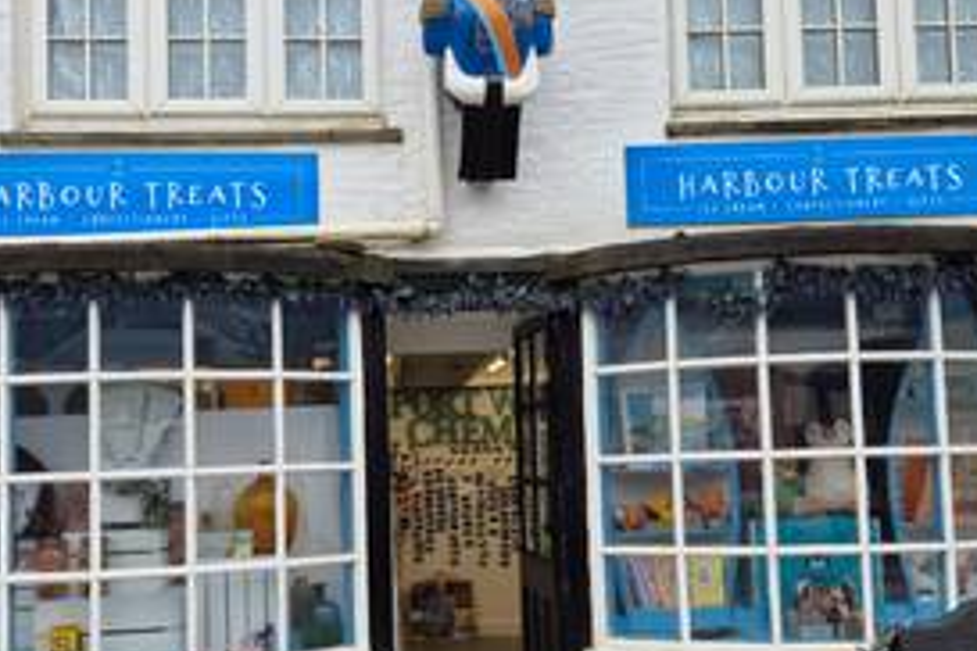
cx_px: 455
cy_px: 372
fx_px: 1140
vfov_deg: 31.8
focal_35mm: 42
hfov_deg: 46.4
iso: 25
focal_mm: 5.4
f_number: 1.8
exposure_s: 1/509
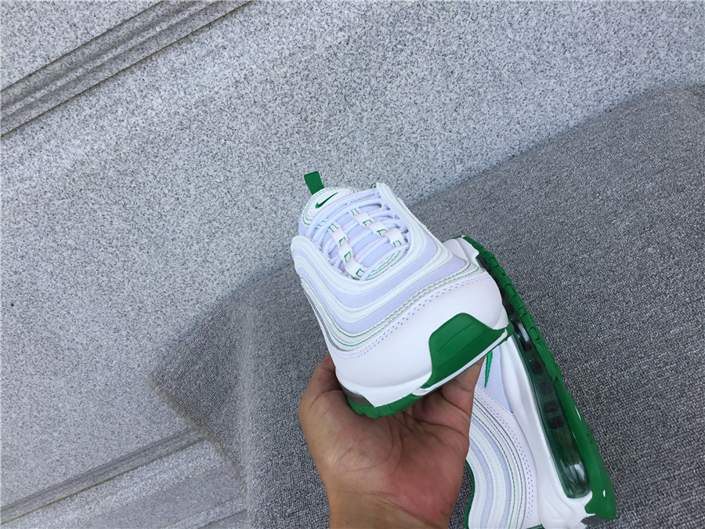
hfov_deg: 58.4
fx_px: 631
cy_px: 264
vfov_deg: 45.4
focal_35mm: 31
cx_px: 352
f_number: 2.4
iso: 25
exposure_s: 1/494
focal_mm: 3.3
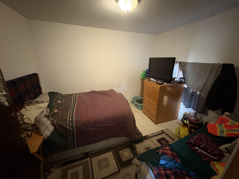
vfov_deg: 85.7
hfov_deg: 102.1
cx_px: 120
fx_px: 97
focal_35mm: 14
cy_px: 90
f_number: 2.2
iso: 1000
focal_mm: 2.22
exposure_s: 1/30
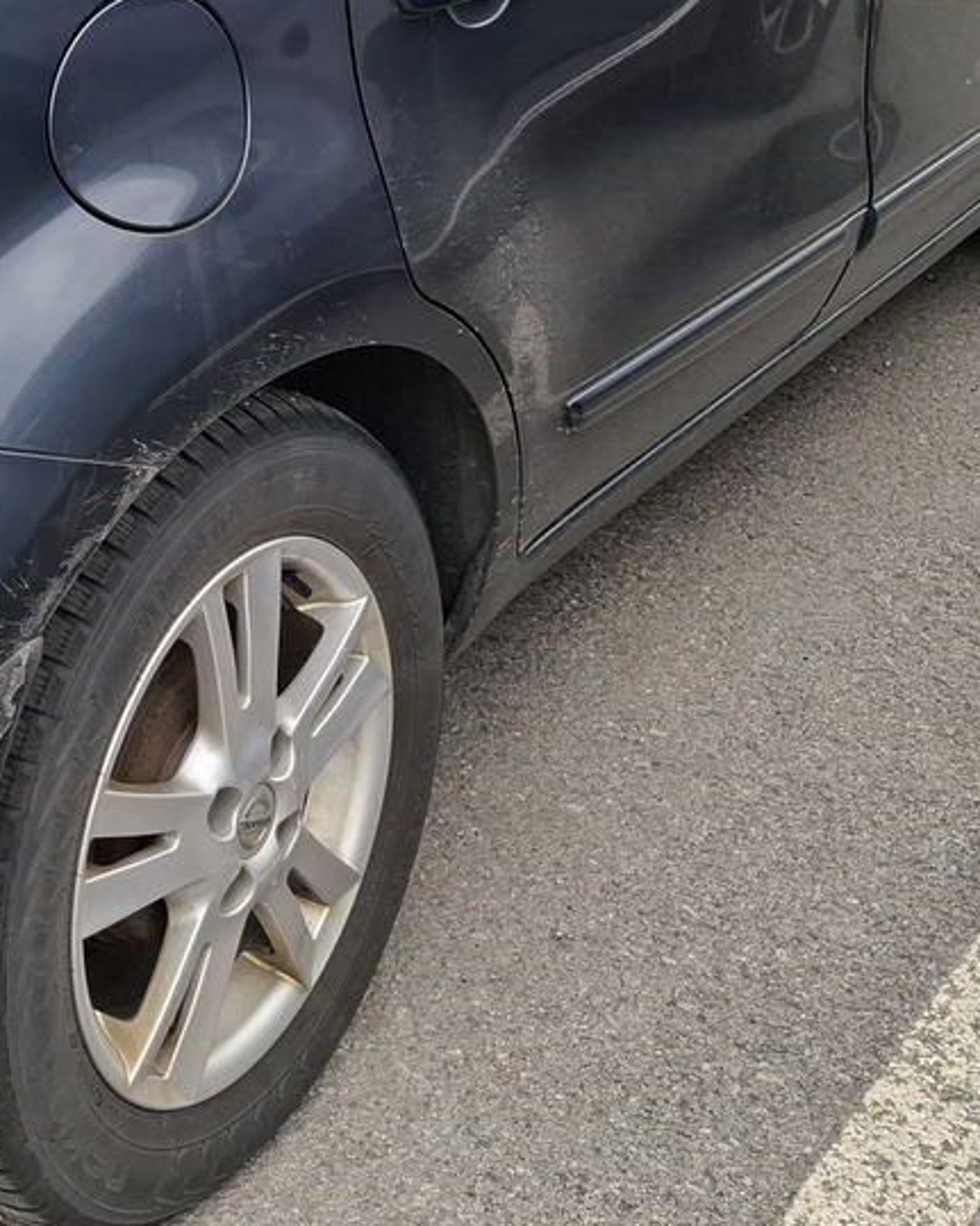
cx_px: 20
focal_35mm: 60
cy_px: 57
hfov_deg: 24.3
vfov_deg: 29.7
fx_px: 2176
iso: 50
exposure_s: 1/609
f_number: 1.8
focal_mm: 5.54
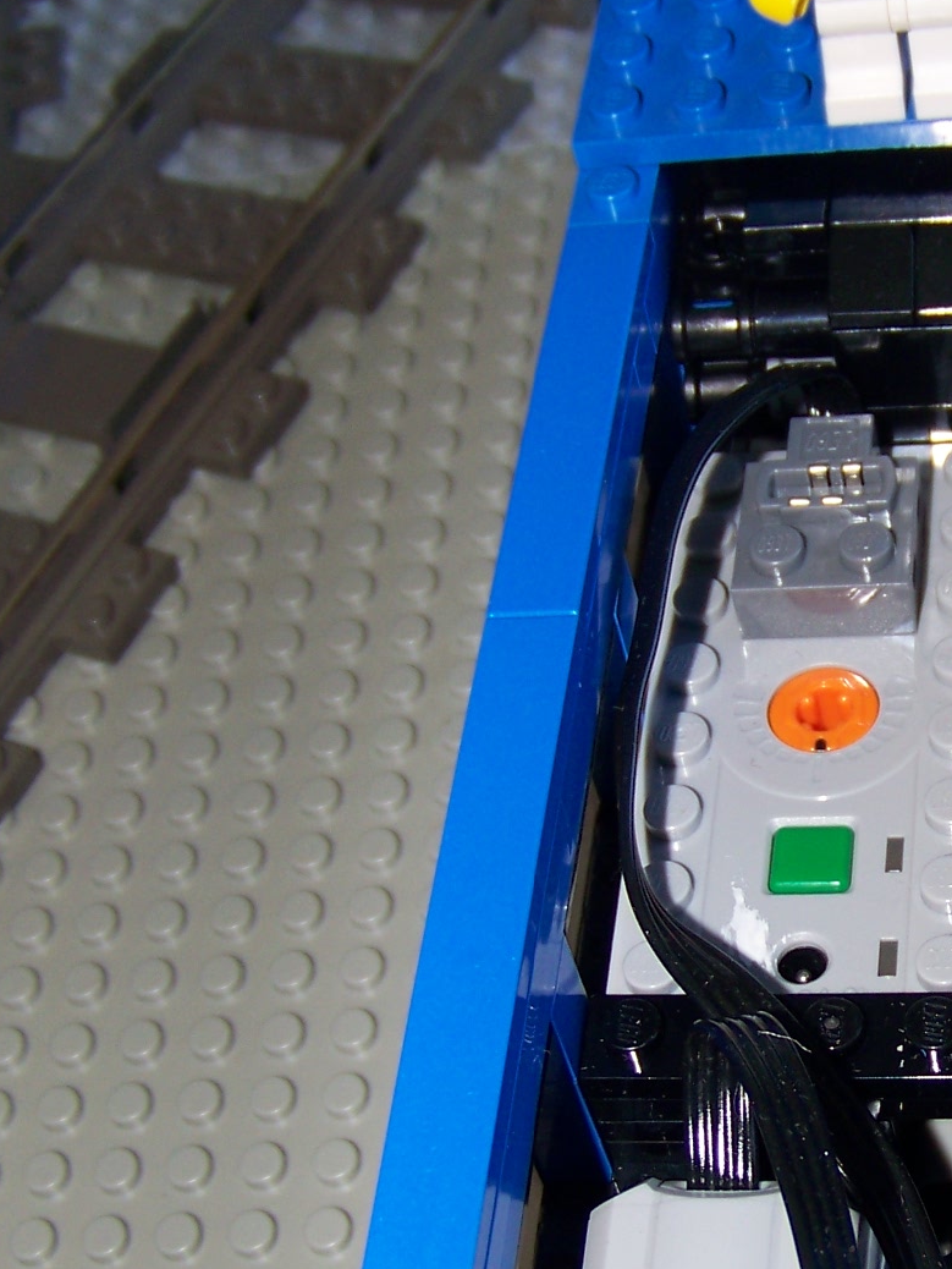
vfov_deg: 27.2
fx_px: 2602
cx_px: 886
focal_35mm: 71
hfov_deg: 20.3
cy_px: 842
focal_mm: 5.85
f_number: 2.8
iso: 64
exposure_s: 1/30
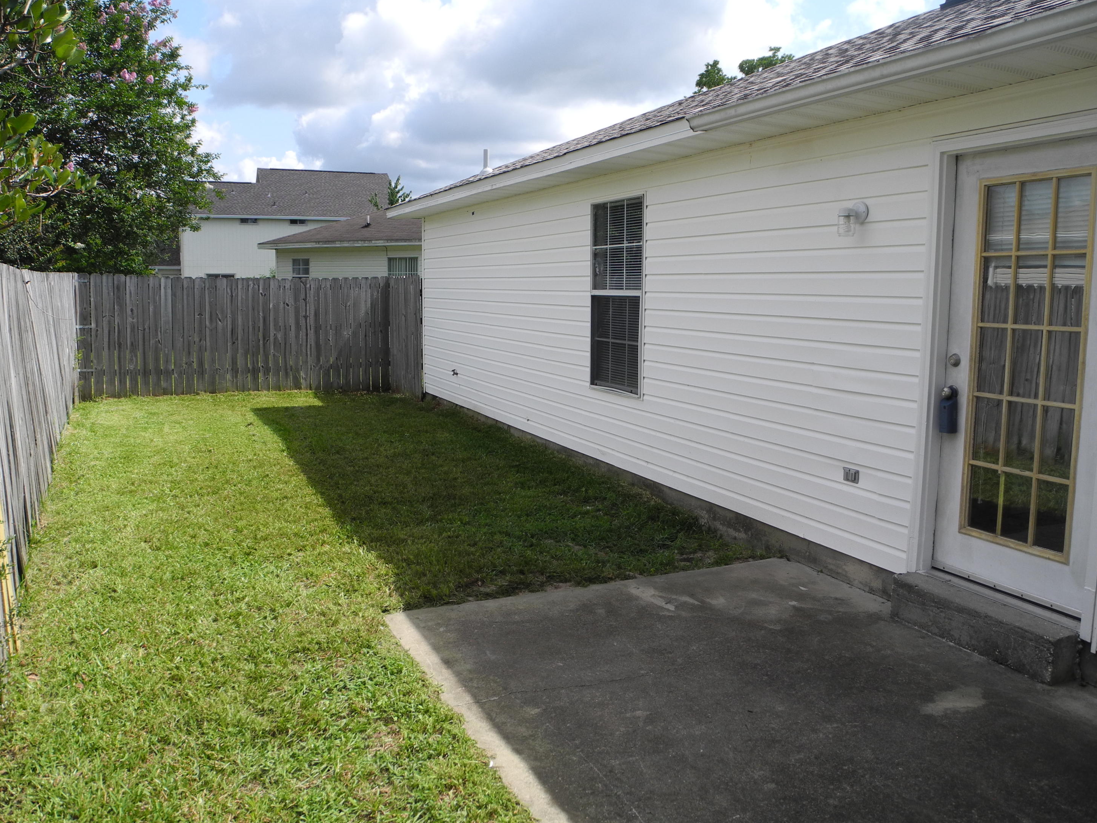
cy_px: 410
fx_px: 919
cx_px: 549
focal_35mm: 29
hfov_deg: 61.7
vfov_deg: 48.2
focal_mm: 6
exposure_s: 1/1012
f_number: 3.2
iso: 100
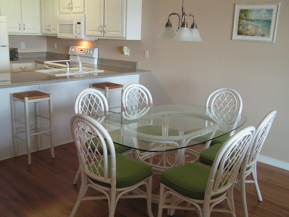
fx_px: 317
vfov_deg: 37.7
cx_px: 144
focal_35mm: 38
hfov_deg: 49.0
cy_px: 108
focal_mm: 6.3
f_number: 2.8
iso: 200
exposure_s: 1/40
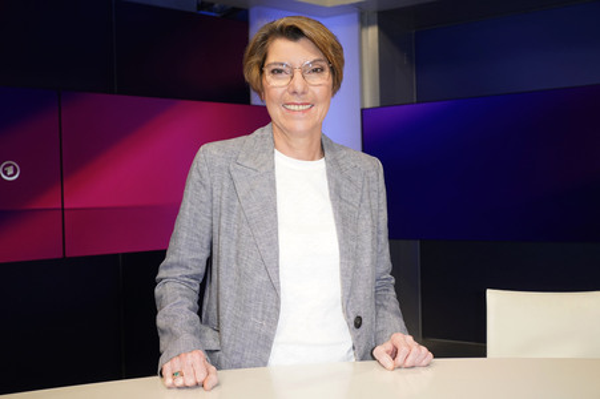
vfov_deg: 35.0
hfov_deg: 50.7
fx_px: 633
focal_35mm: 38
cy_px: 200
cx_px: 300
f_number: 5.6
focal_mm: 38
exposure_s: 1/160
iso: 2000
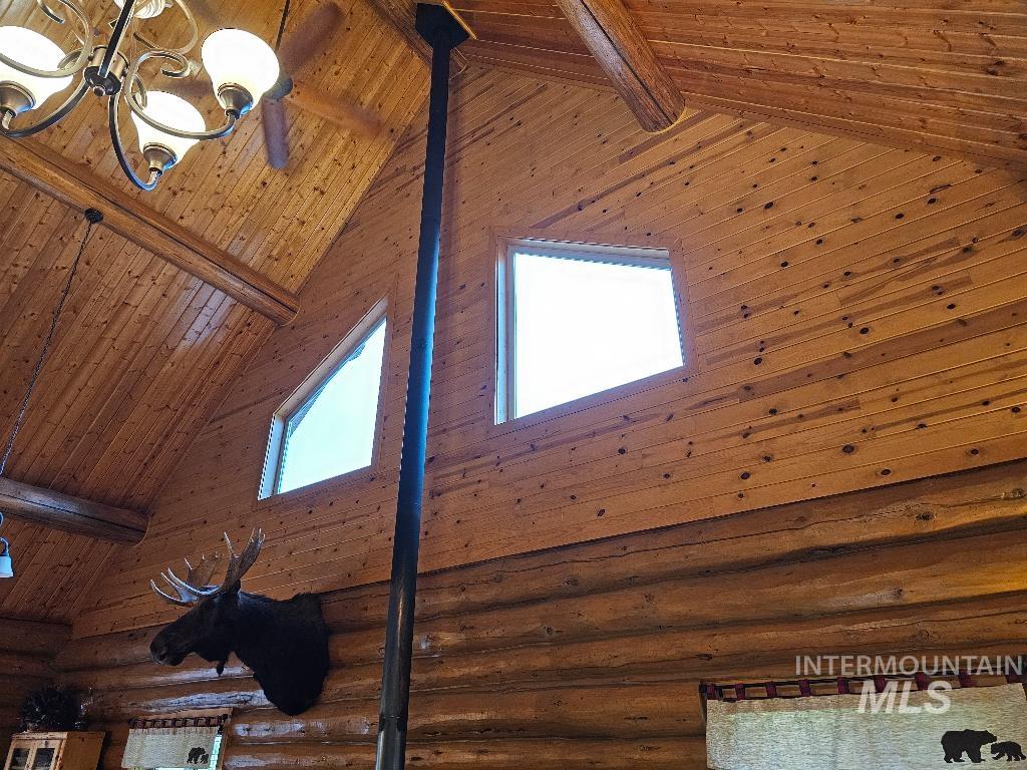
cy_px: 385
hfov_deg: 73.9
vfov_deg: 58.9
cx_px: 514
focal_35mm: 23
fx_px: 682
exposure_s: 1/60
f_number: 1.7
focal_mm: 6.3
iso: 500
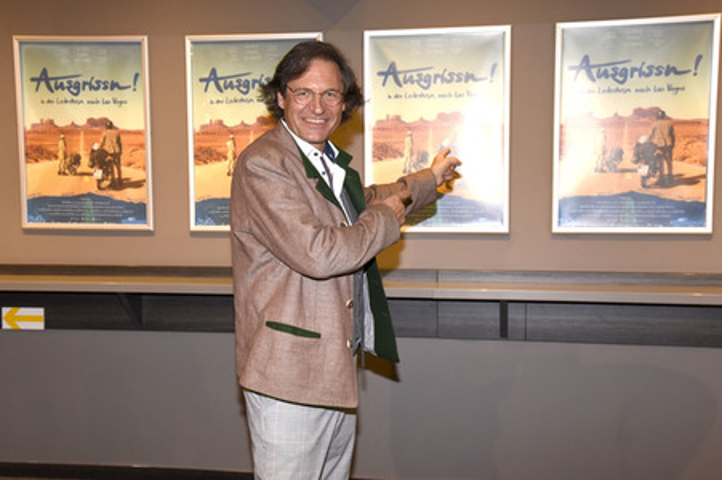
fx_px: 882
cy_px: 240
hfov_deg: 44.5
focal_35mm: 44
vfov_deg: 30.5
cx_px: 361
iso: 2500
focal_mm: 44
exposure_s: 1/80
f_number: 6.3
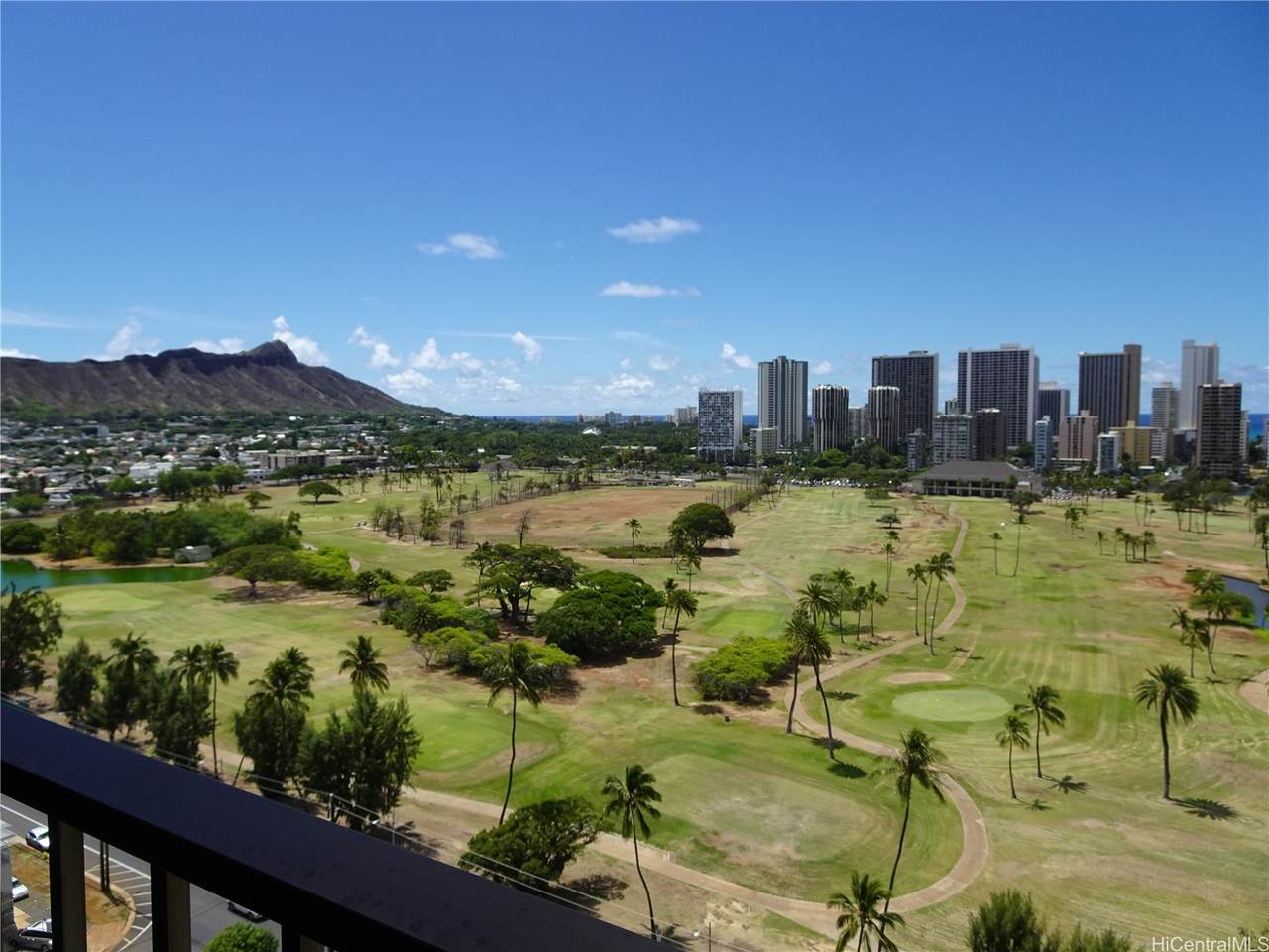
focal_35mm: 24
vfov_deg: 56.8
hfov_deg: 71.6
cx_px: 634
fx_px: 880
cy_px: 476
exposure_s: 1/1250
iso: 80
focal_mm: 4.25
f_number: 3.5
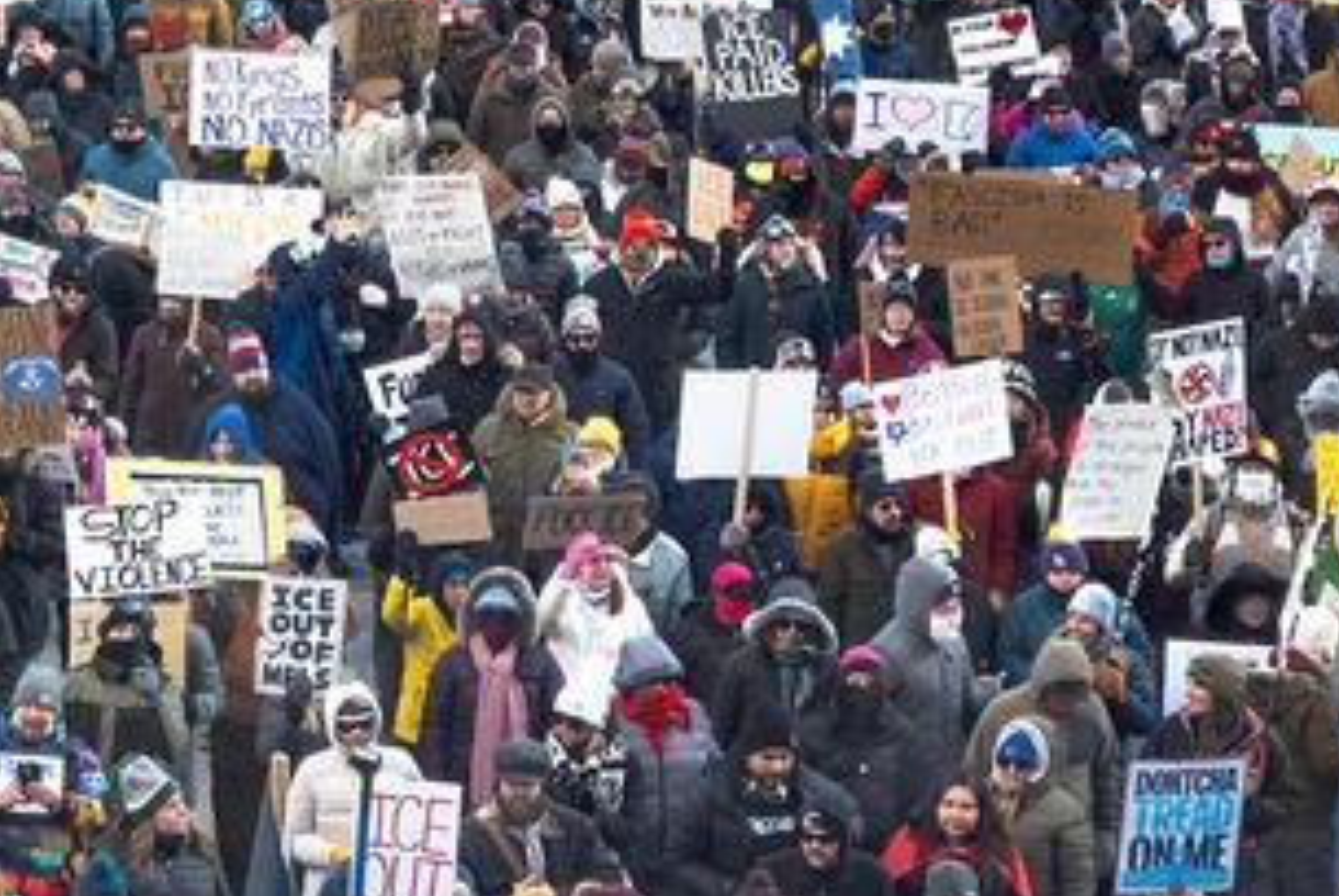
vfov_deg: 10.1
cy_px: 485
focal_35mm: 136
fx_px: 5063
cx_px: 470
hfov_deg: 15.0
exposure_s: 1/125
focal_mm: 32.07
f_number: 4
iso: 640
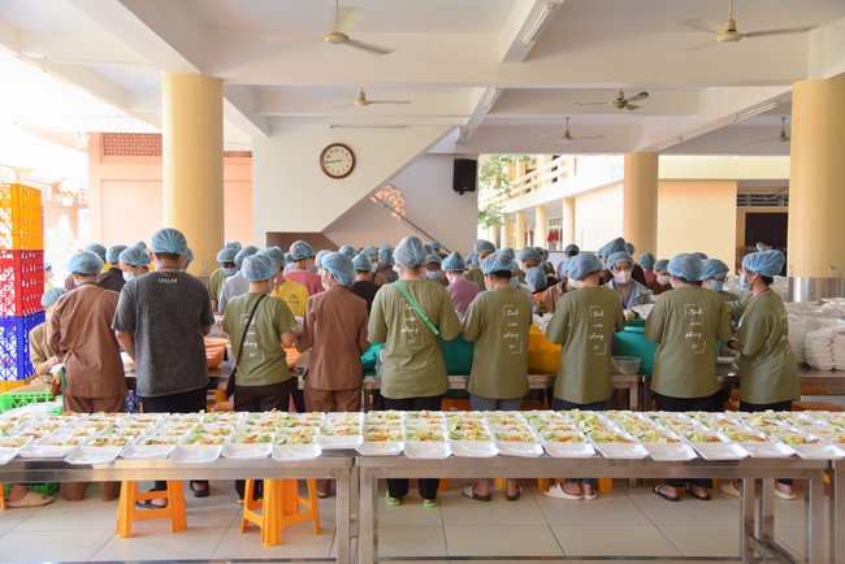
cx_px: 422
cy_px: 282
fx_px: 822
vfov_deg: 37.9
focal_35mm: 35
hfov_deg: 54.4
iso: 400
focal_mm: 35
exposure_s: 1/80
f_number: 4
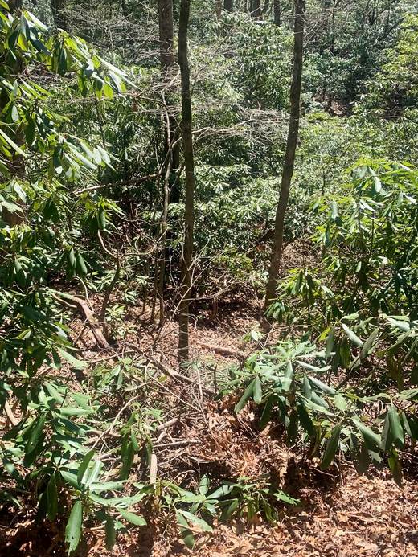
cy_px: 255
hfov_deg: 39.7
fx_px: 579
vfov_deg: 51.3
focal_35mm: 36
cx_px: 199
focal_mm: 4.25
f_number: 1.8
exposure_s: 1/623
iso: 25
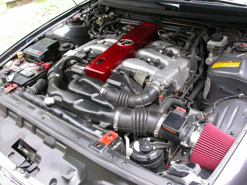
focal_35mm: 38
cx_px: 124
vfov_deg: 37.7
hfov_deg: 49.0
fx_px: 271
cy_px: 92
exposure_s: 1/56.1
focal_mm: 7.85
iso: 100
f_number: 3.3
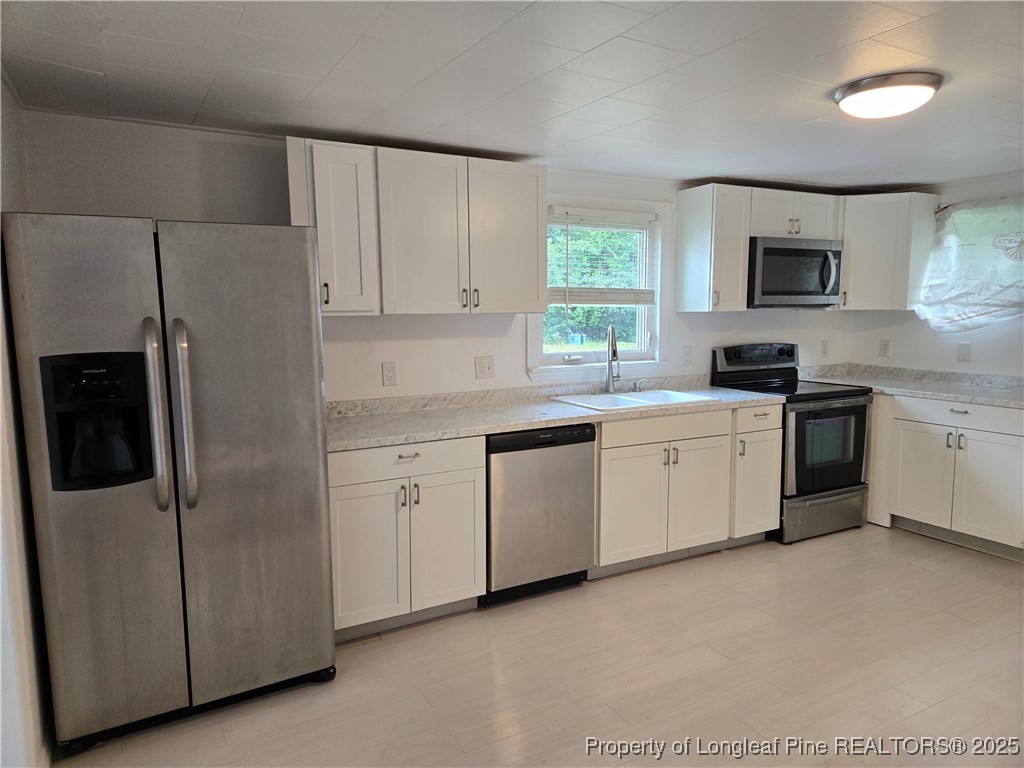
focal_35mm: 23
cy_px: 384
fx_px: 680
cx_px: 512
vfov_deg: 58.9
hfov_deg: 73.9
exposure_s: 1/120
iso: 200
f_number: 1.8
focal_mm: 5.4
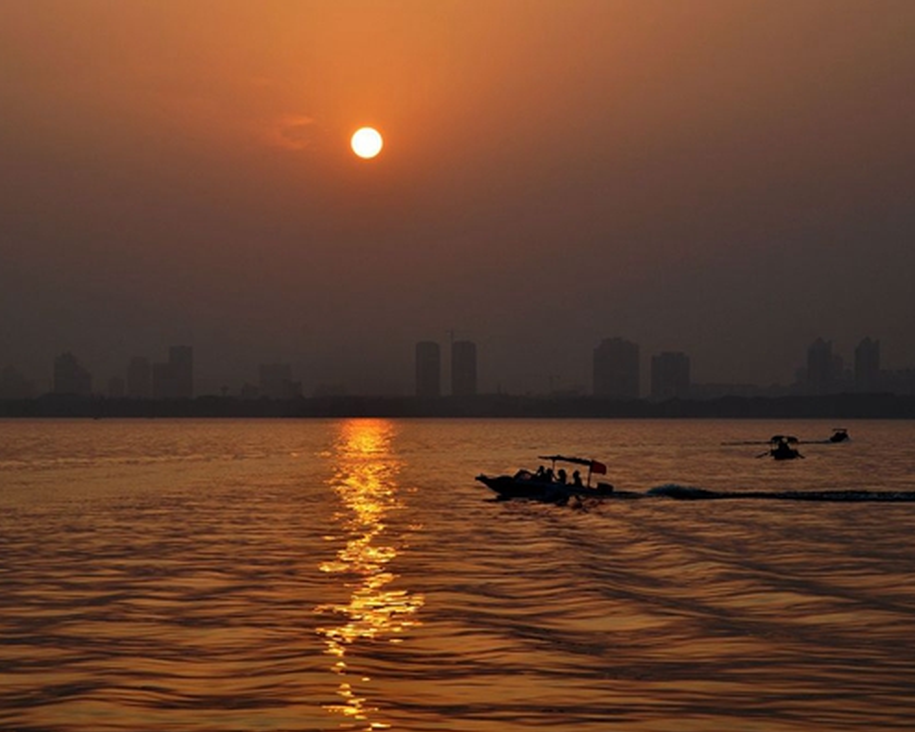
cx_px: 455
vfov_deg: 13.3
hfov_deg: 16.6
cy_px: 366
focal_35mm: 116
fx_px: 3141
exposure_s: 1/250
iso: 200
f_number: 10
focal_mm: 68
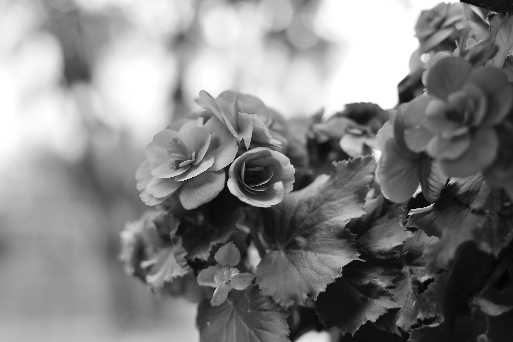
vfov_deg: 27.0
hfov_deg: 39.6
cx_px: 256
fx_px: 713
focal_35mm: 50
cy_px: 171
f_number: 2.8
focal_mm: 50
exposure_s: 1/50
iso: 100
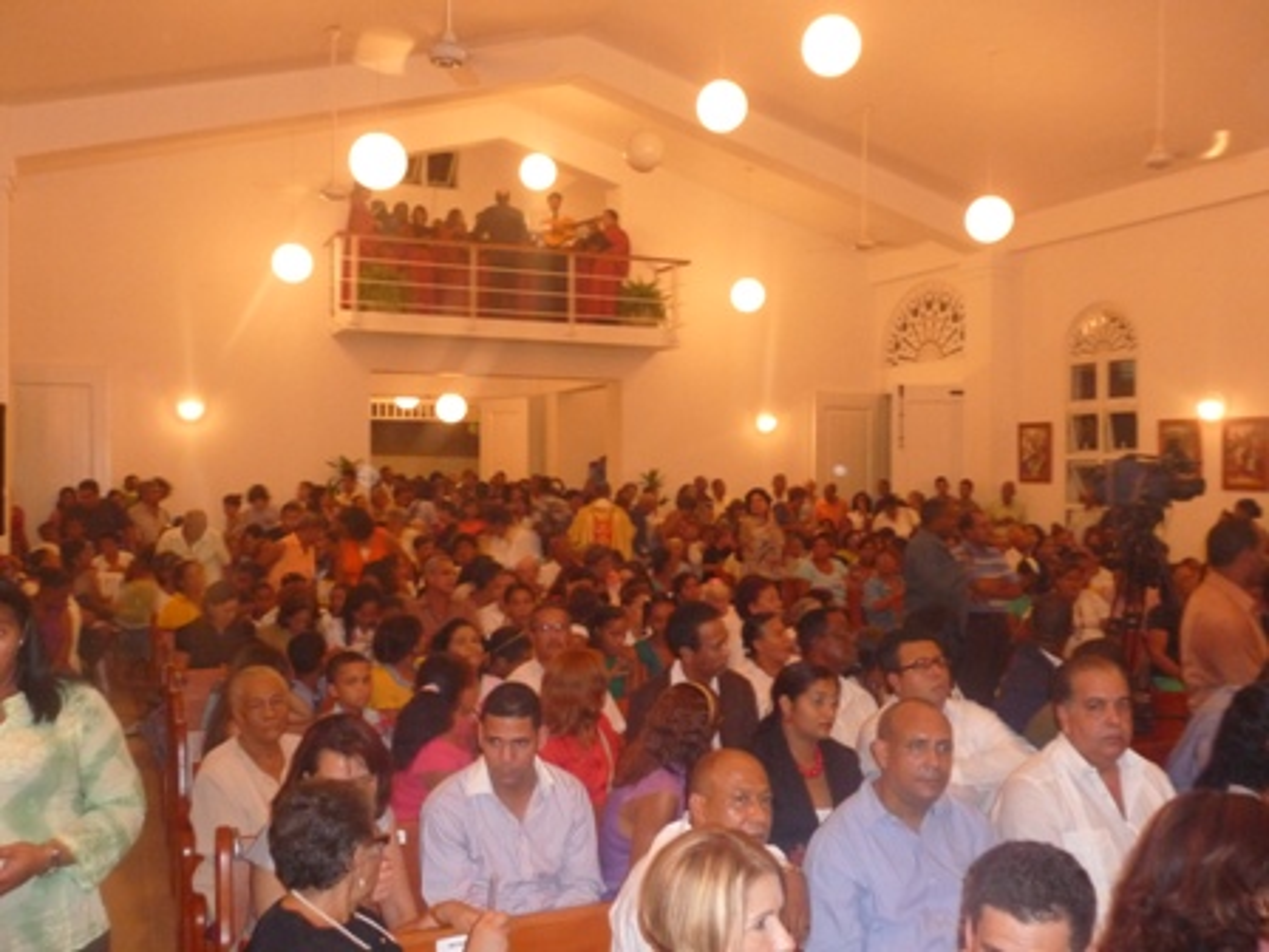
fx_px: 1173
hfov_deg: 56.8
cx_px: 634
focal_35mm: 32
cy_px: 476
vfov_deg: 44.2
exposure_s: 1/8
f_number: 3.5
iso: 500
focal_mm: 5.3
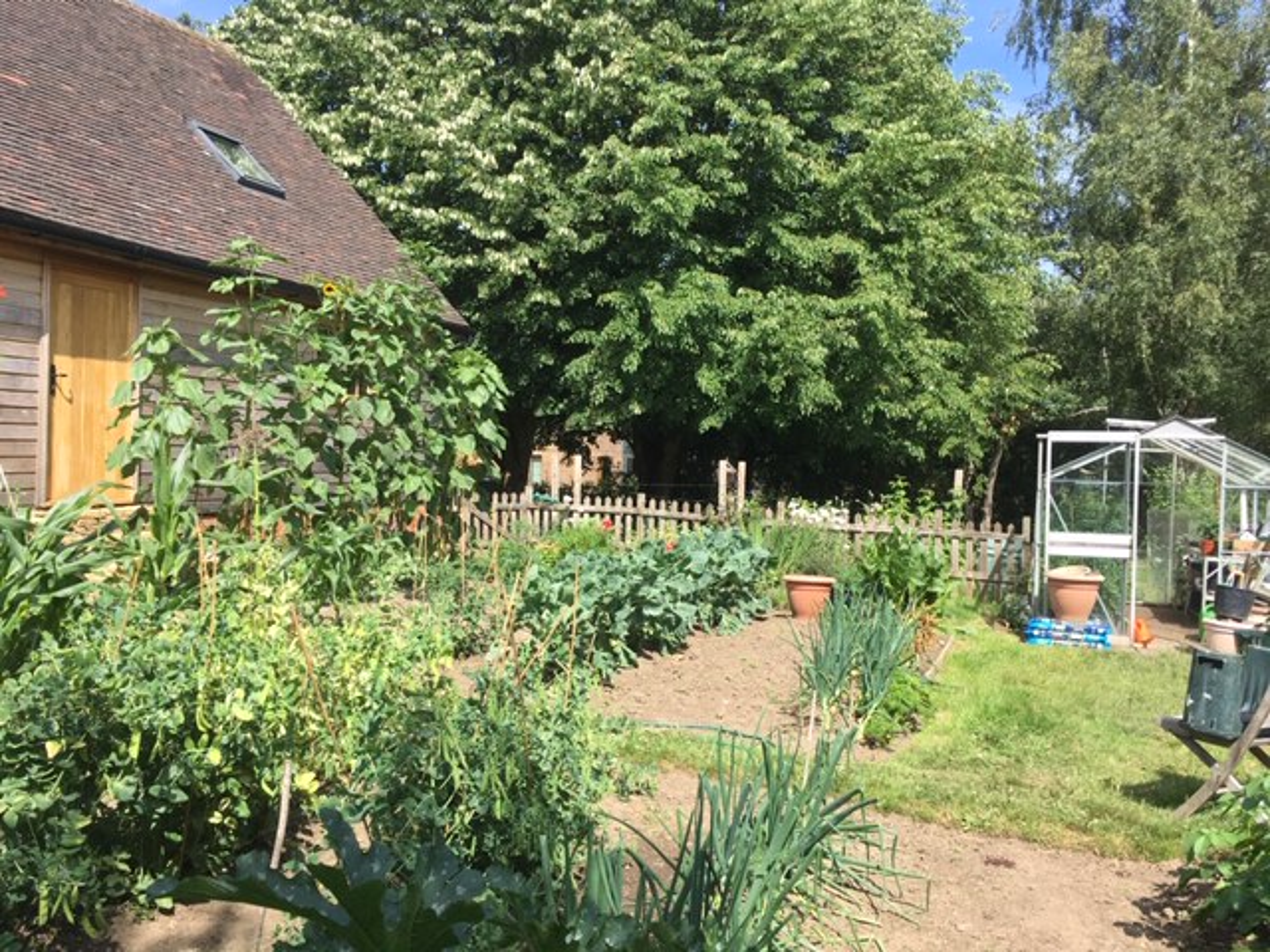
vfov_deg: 48.2
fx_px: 1064
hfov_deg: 61.7
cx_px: 635
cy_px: 476
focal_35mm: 29
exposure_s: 1/769
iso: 25
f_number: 2.2
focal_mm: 4.15
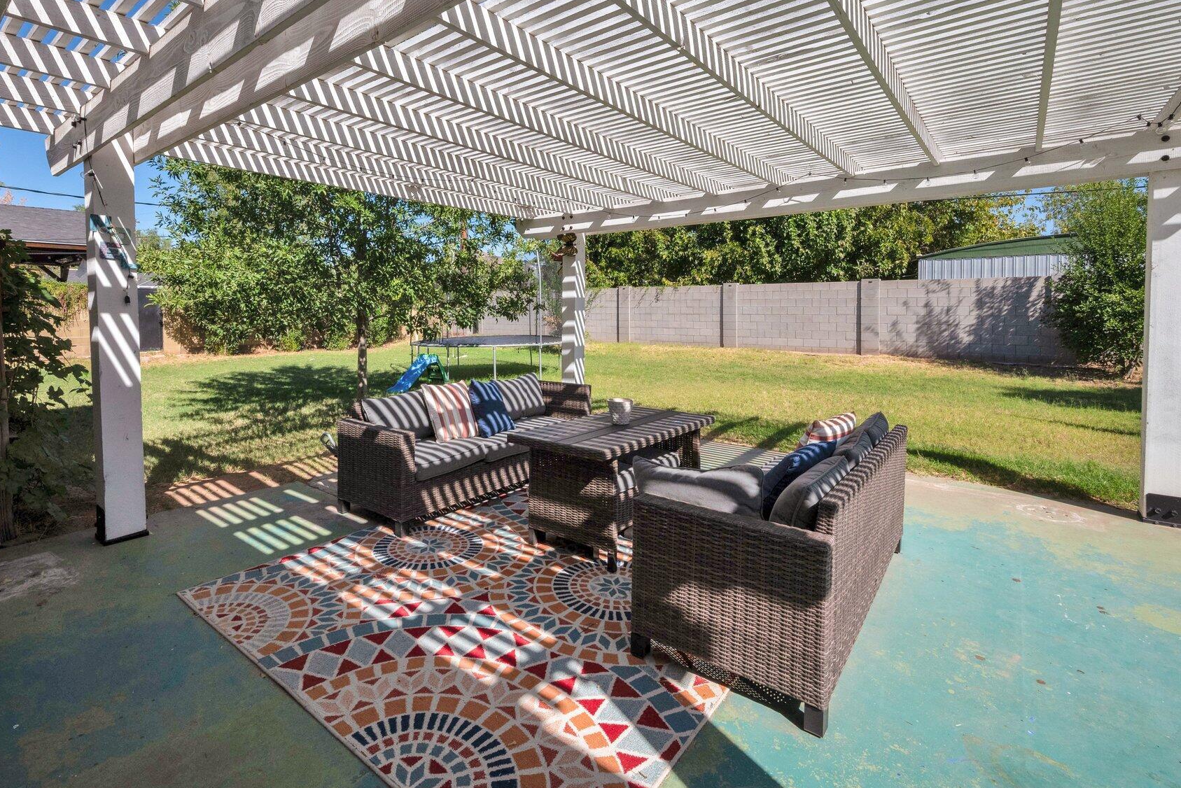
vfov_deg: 69.8
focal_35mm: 17
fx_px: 558
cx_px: 554
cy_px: 319
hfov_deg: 93.1
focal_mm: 14
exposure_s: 1/640
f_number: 14
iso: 500
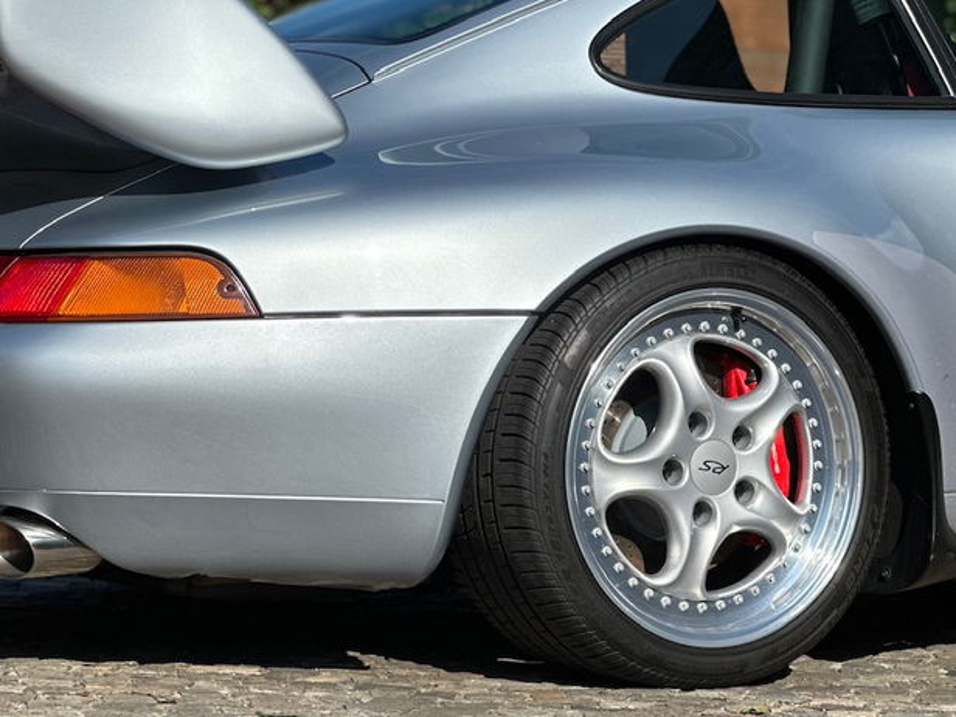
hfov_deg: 15.4
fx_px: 3535
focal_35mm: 128
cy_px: 318
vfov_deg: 11.6
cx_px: 422
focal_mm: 9
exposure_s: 1/995
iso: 32
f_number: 2.8
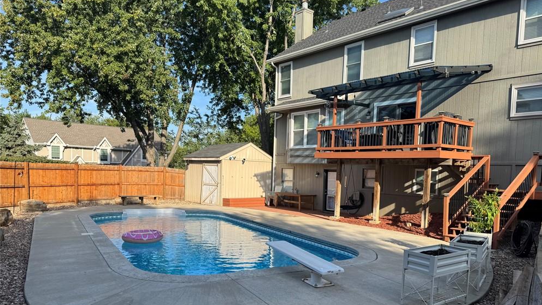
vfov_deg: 42.5
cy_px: 197
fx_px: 388
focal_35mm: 27
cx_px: 279
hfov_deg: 69.8
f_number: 1.78
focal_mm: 6.76
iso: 80
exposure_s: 1/1488
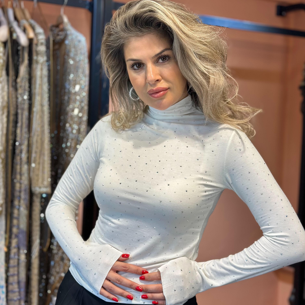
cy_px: 140
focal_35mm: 57
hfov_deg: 30.0
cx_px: 154
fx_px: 568
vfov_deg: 30.0
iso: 80
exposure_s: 1/448
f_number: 1.78
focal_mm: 6.86
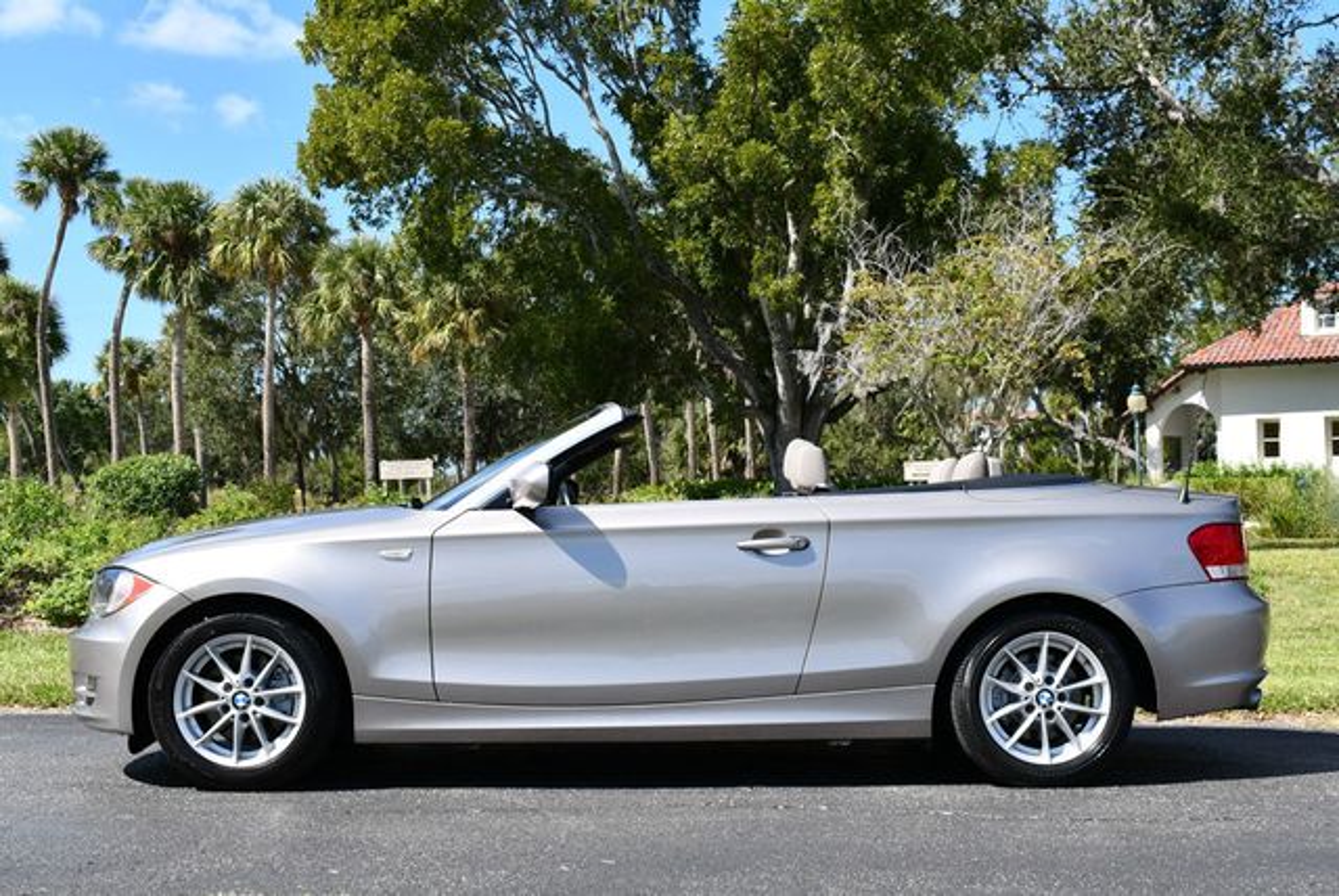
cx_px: 670
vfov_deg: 27.0
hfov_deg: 39.6
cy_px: 448
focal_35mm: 50
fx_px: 1861
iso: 110
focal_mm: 25
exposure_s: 1/250
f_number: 8
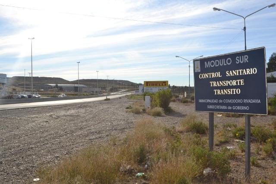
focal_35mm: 36
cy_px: 92
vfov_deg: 36.9
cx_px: 138
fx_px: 276
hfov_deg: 53.1
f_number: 11
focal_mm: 24
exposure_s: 1/200
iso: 100
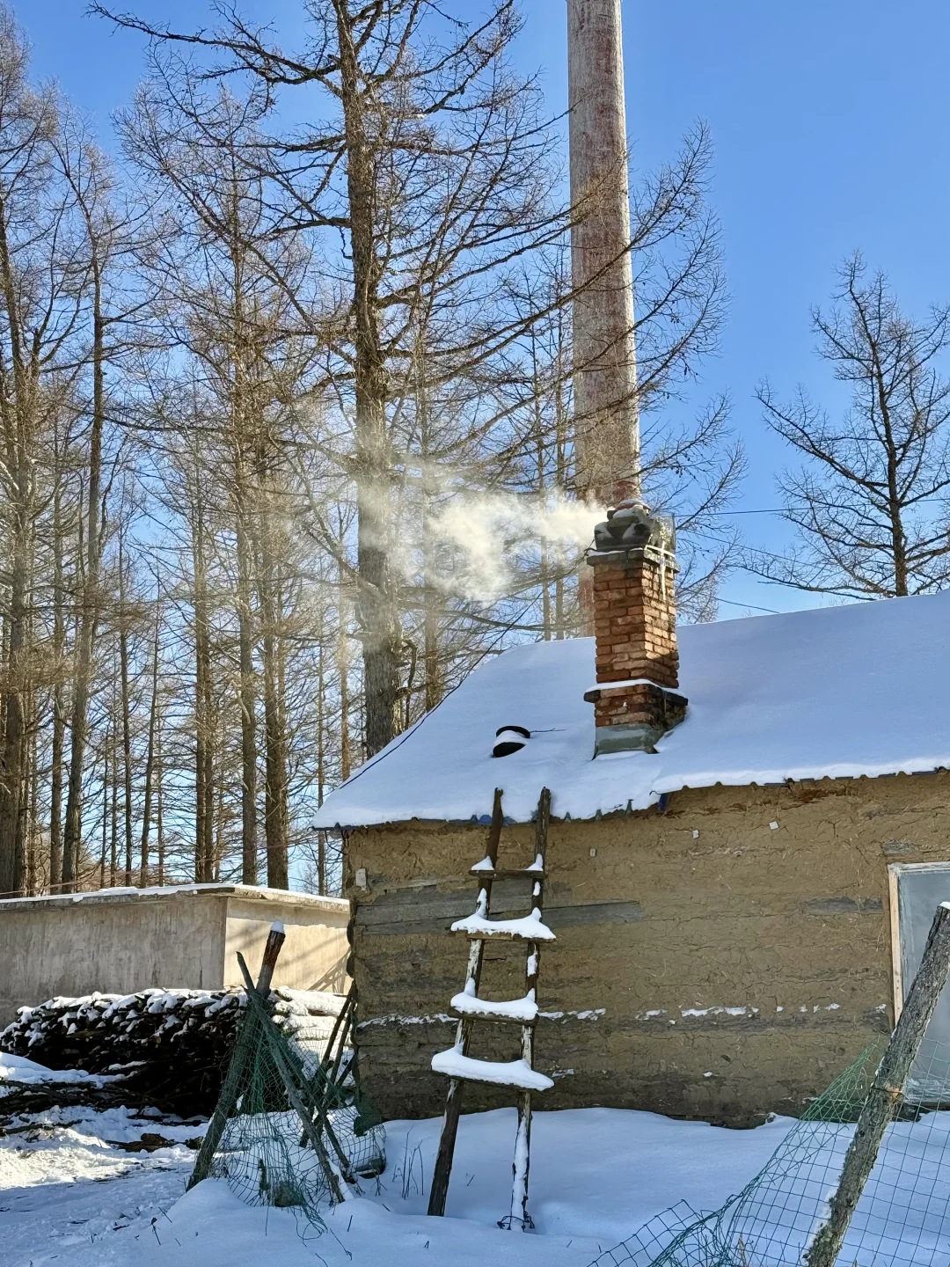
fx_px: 1756
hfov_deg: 30.3
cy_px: 634
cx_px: 475
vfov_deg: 39.7
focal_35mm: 48
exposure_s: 1/3534
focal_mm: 6.76
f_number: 1.78
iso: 100
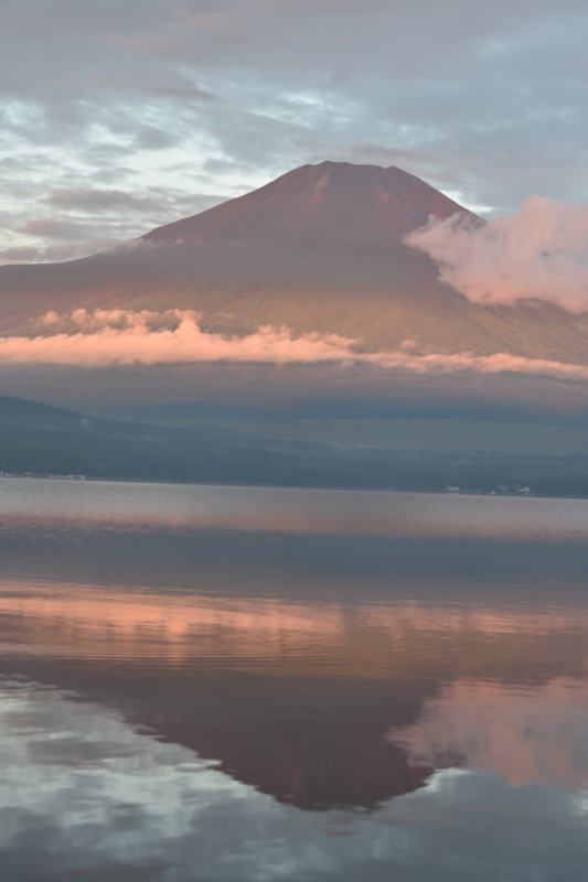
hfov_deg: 18.2
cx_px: 294
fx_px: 1838
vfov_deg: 27.0
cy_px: 441
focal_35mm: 75
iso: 200
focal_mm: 50
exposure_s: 1/10
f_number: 11
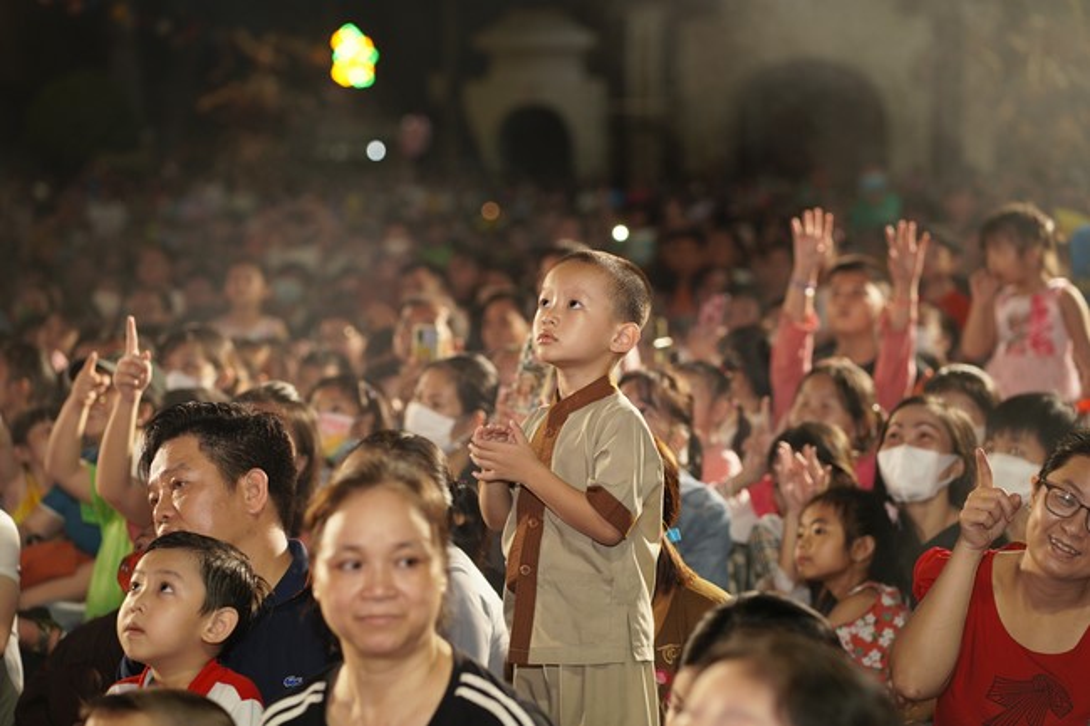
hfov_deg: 23.9
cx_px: 545
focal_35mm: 85
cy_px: 363
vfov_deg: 16.1
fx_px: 2573
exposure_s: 1/160
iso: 640
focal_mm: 85
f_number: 2.8
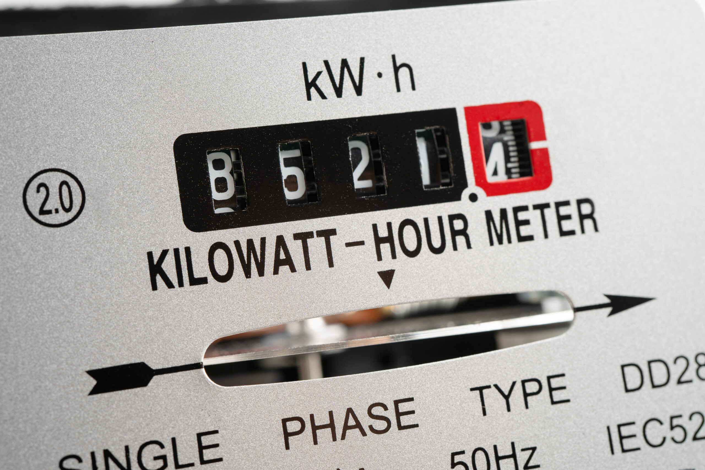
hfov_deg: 39.6
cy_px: 235
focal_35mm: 50
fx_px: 979
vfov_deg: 27.0
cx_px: 352
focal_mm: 50
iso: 100
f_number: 8
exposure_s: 1/125
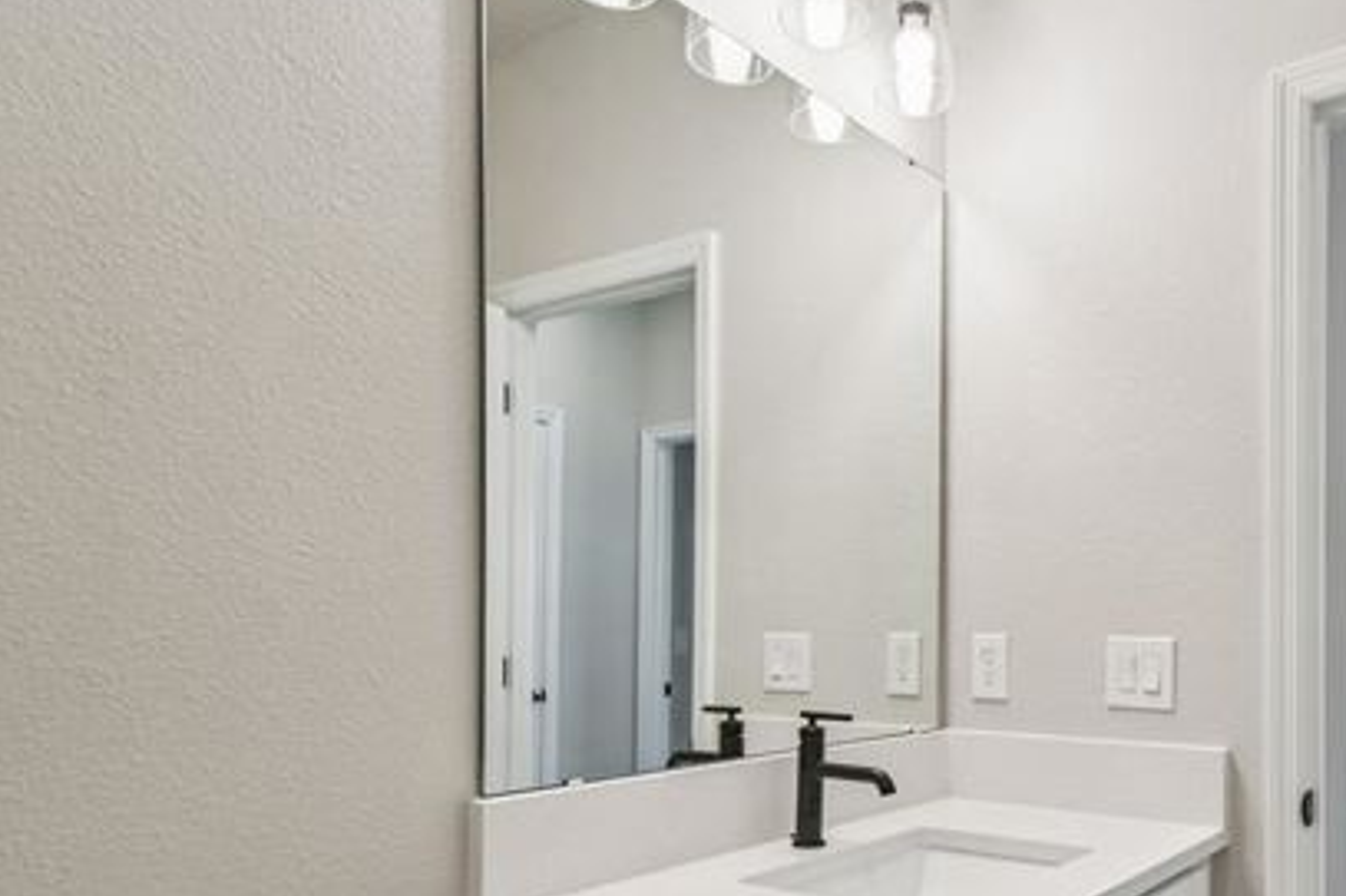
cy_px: 623
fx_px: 972
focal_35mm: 26
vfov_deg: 48.4
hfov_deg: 66.5
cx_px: 951
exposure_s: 1/25
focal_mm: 10
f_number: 7.1
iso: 100
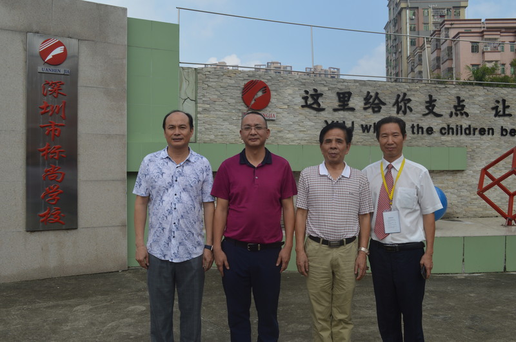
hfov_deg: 57.3
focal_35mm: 33
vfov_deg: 39.9
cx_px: 258
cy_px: 171
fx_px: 472
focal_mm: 22
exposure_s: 1/250
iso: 100
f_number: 8
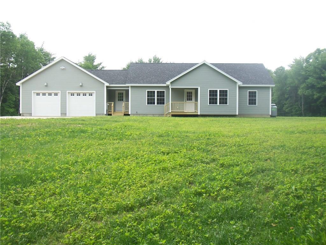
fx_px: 367
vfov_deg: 36.8
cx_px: 163
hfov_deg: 47.9
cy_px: 122
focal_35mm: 39
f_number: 3.9
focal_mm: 6.4
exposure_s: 1/200
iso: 64
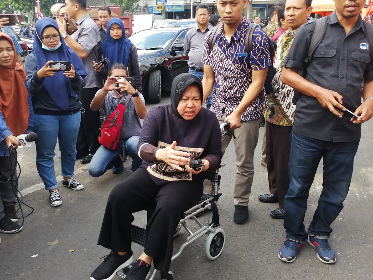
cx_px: 197
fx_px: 356
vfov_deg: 42.9
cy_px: 130
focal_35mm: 33
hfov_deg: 55.3
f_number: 1.8
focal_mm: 3.88
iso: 250
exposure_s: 1/900
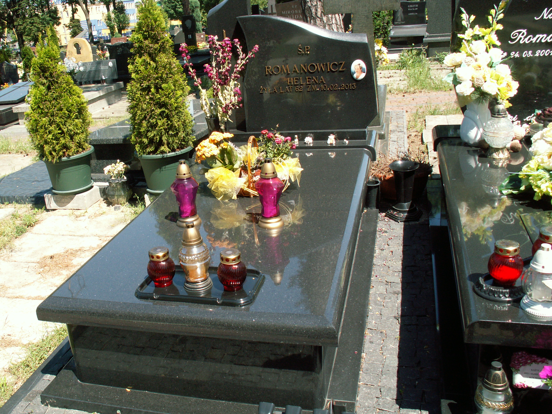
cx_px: 276
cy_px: 207
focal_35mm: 35
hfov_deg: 52.6
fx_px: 558
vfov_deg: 40.7
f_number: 5.6
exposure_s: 1/125
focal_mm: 5.86
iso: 50
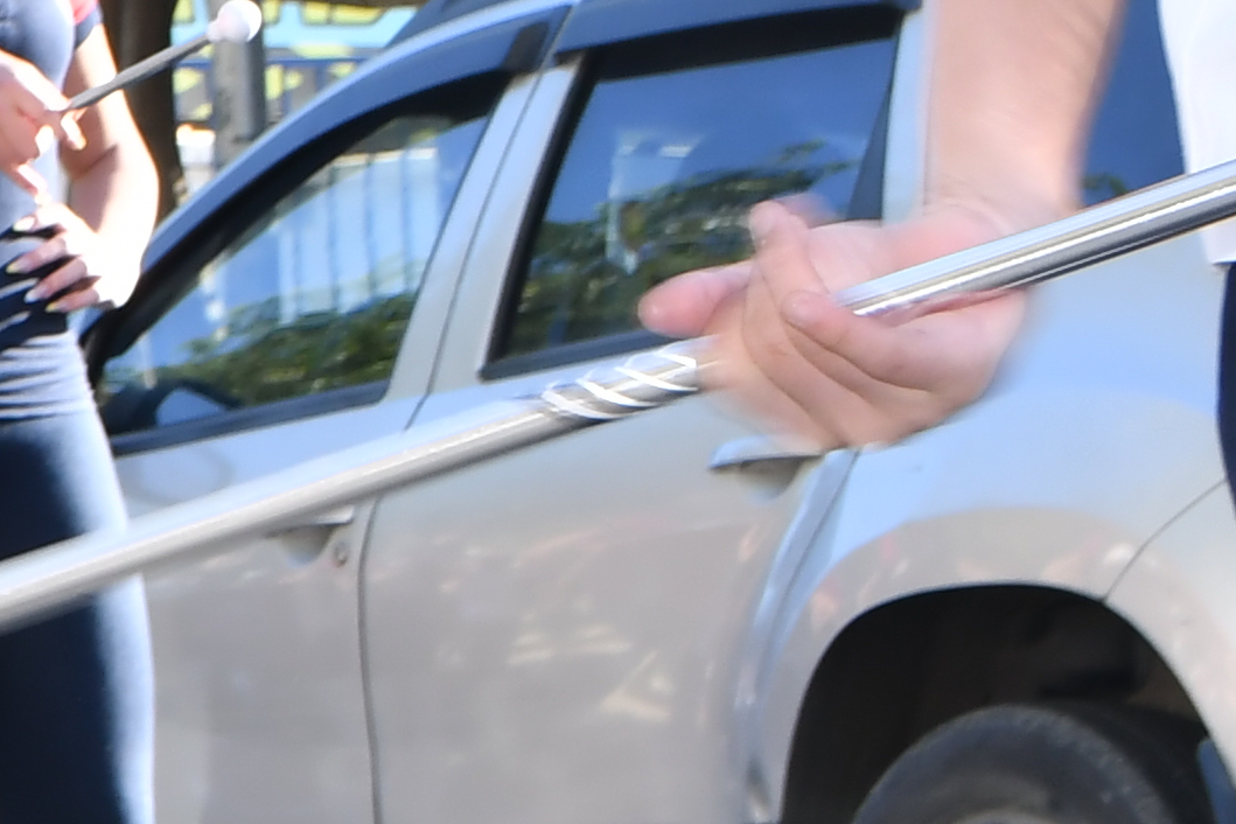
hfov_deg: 8.4
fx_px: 7849
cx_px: -1485
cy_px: 250
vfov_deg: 6.0
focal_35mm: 229
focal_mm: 29
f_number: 5.6
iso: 250
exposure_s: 1/125
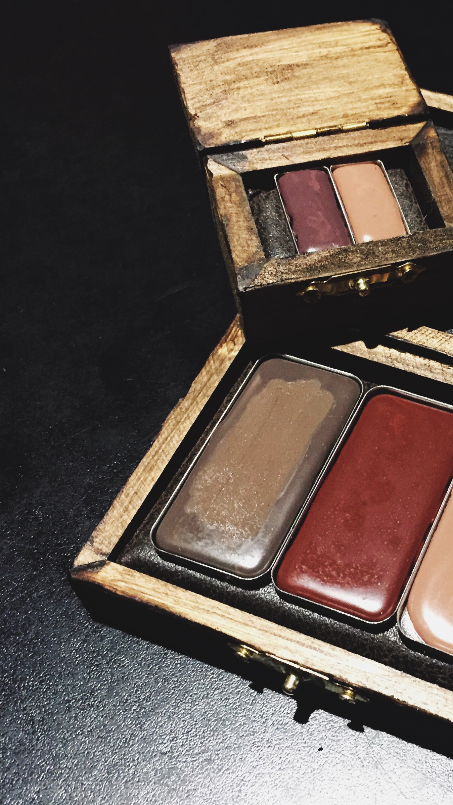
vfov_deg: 47.4
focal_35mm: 43
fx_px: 918
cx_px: 445
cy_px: 398
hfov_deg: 26.4
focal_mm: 4.15
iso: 250
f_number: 2.2
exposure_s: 1/17
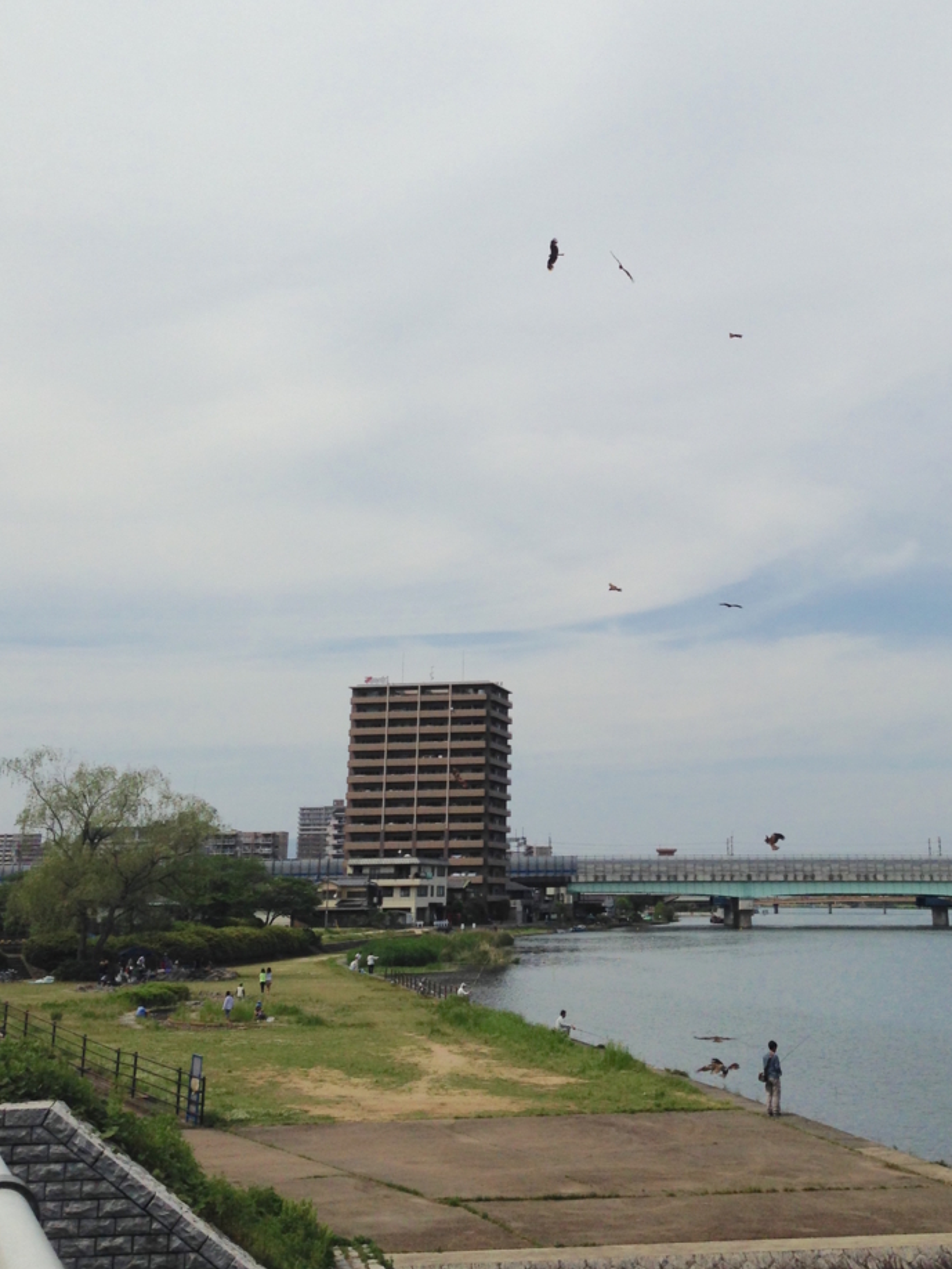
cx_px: 627
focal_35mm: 46
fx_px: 1686
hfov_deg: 31.3
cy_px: 415
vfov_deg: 40.7
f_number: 2.4
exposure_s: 1/3623
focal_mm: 4.12
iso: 50
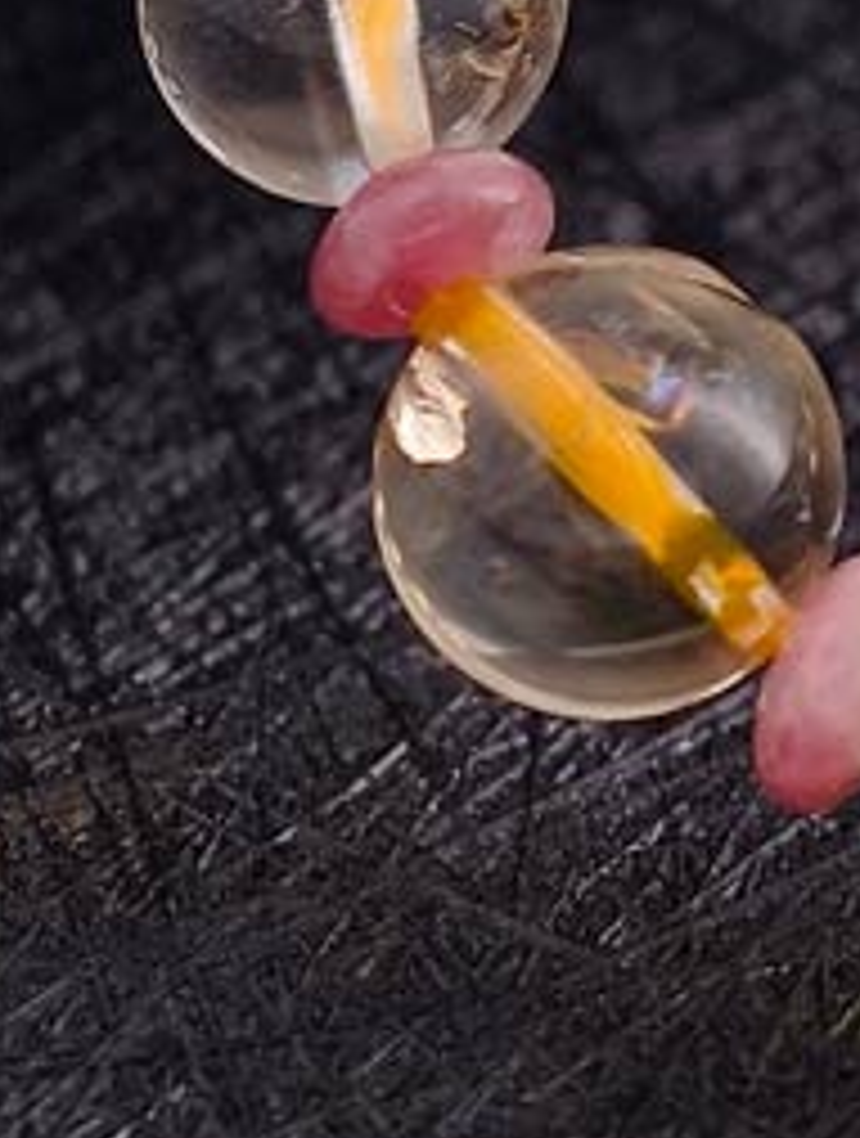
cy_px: -659
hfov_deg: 3.8
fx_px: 12766
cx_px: 1315
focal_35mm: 387
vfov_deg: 5.1
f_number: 2.67
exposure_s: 1/160
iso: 125
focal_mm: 22.48
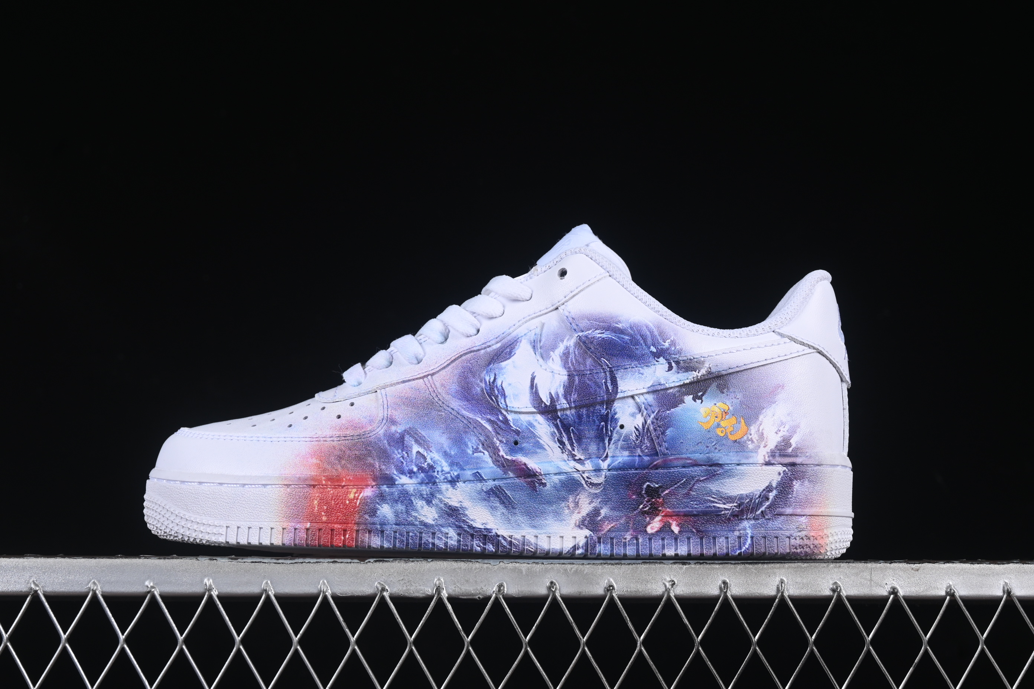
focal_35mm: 75
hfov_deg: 27.0
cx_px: 517
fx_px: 2154
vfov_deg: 18.2
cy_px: 344
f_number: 8
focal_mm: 50
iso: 160
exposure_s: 1/80
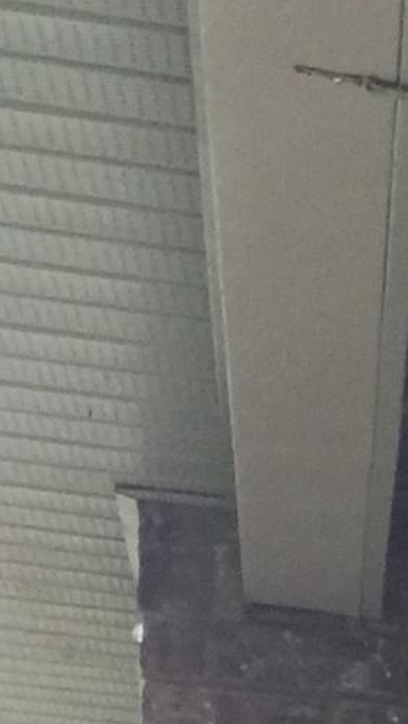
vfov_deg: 10.3
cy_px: 1586
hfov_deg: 5.0
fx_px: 3611
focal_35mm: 188
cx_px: 2145
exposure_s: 1/30
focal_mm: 4.15
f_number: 2.2
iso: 40
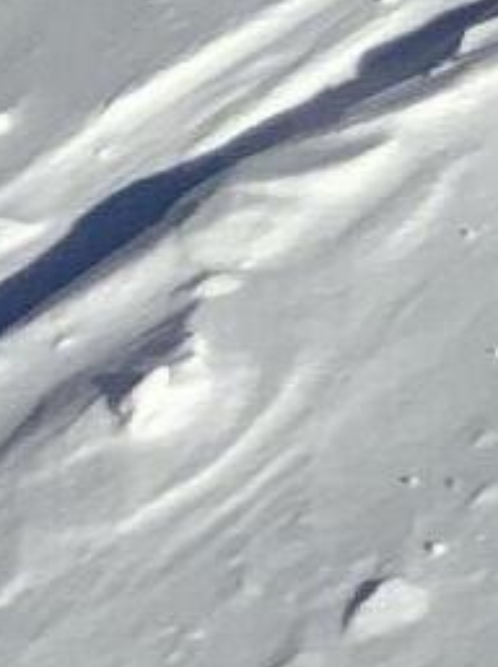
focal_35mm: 226
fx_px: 4346
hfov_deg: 5.7
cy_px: -1651
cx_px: 1932
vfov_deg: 7.3
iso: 20
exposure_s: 1/5263
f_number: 1.8
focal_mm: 3
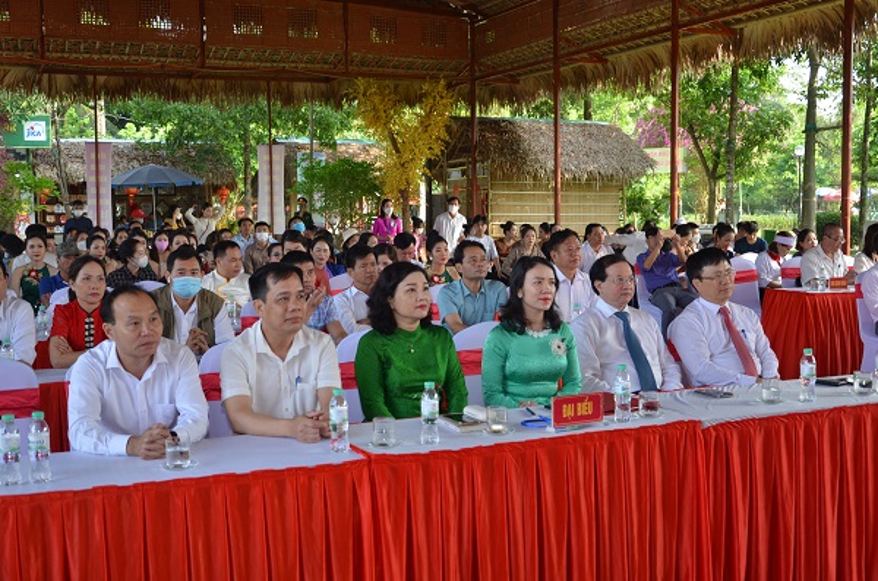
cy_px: 290
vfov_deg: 31.7
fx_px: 1022
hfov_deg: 46.5
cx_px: 439
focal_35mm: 42
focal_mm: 28
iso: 200
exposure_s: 1/80
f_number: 4.5
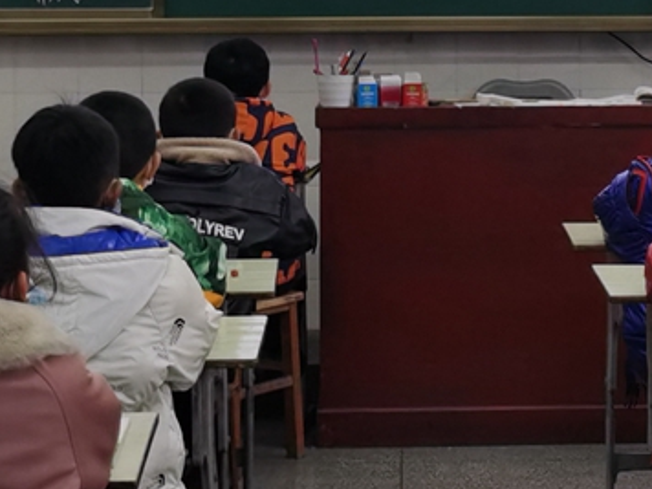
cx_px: 531
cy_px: 27
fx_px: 2411
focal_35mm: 128
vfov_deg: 11.5
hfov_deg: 15.3
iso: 80
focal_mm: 5.56
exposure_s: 1/100
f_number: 1.6
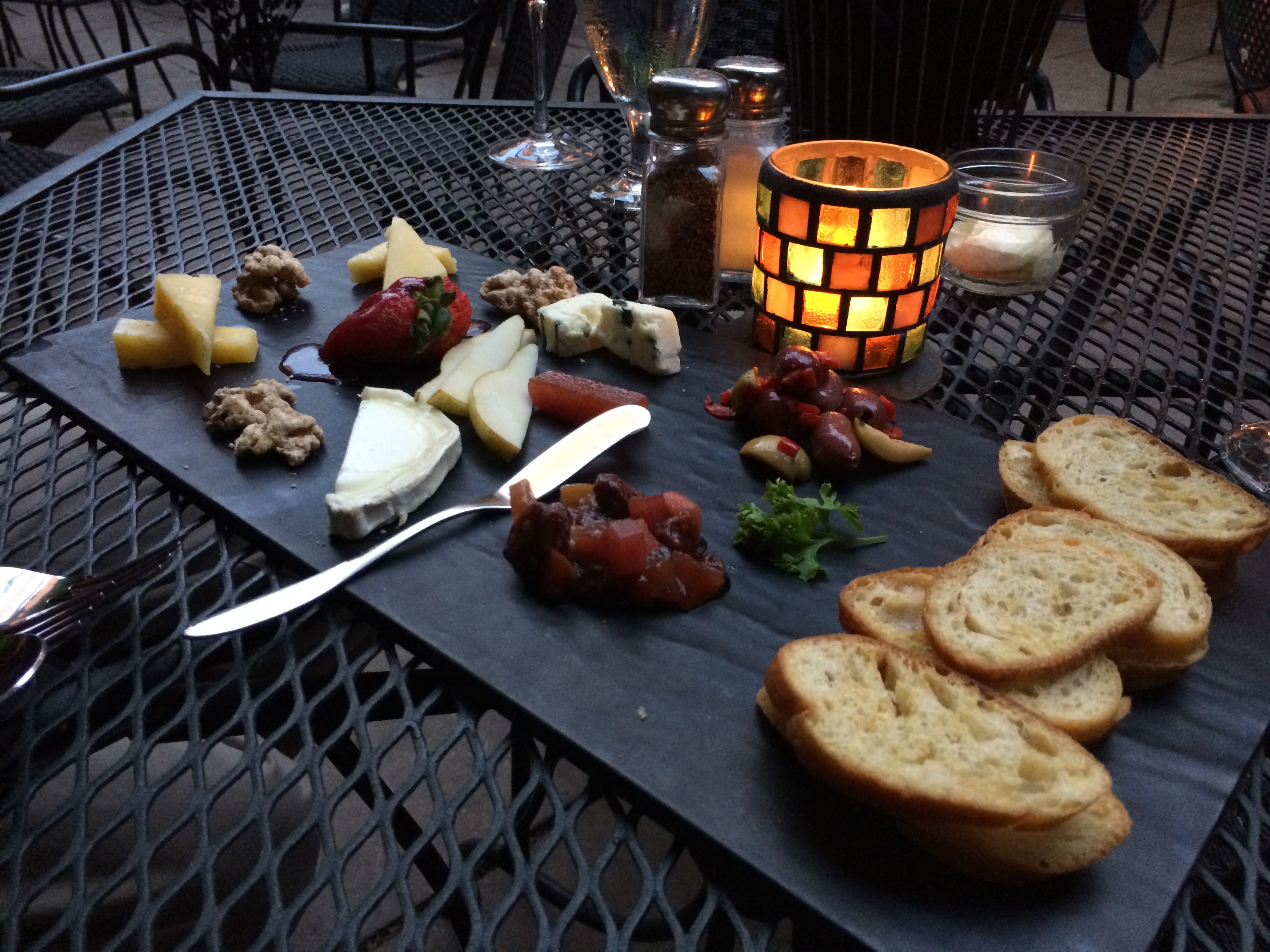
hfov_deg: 60.0
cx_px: 635
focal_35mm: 30
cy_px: 476
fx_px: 1101
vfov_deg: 46.8
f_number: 2.2
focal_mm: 4.12
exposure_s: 1/24
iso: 320
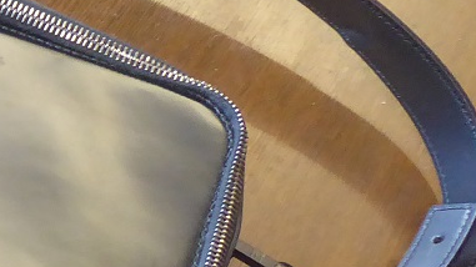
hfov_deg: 17.4
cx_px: -351
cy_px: 276
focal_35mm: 103
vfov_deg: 11.6
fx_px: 1300
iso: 400
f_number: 3.3
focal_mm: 4.3
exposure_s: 1/20
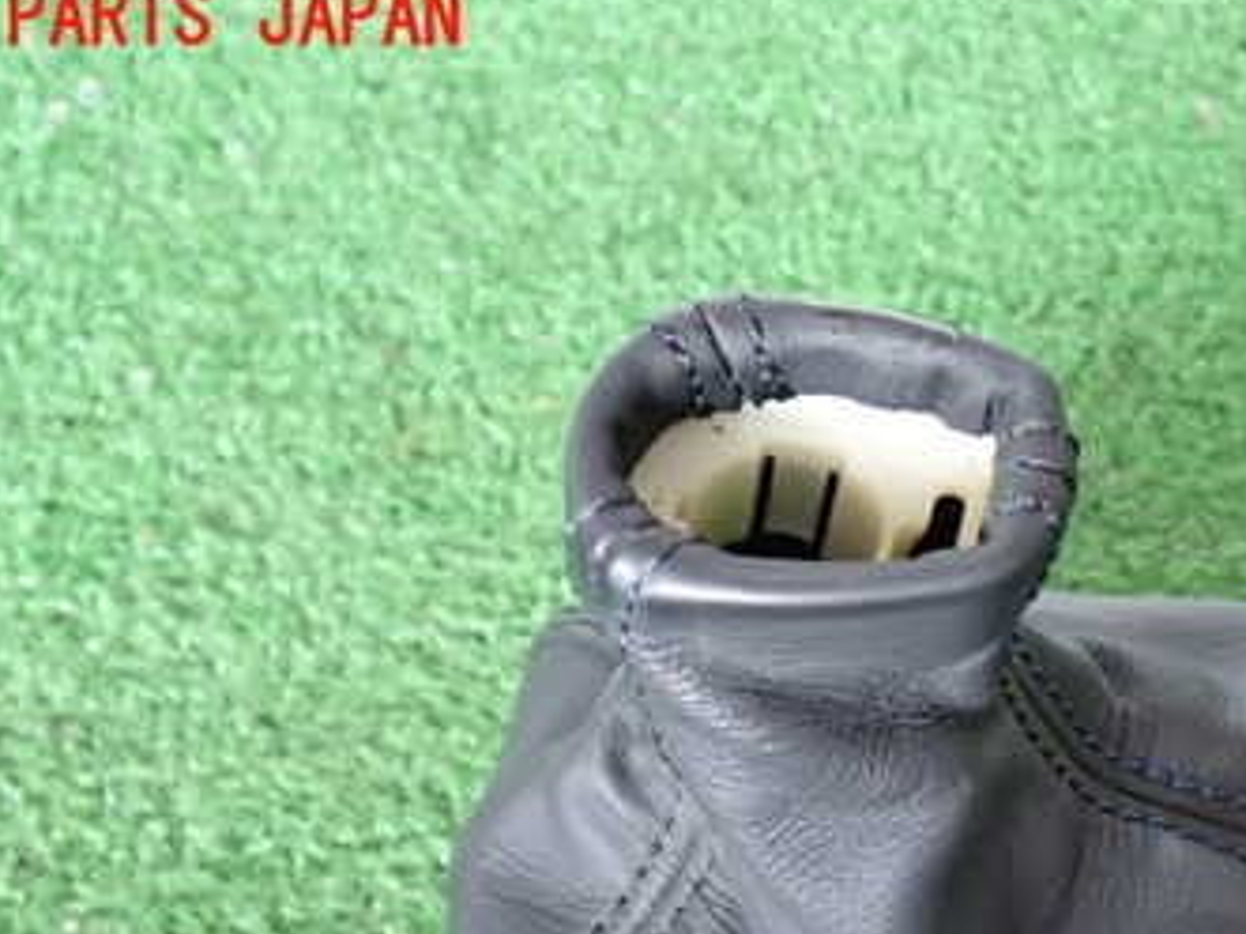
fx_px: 2087
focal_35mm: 58
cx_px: 907
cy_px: 821
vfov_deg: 24.6
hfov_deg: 32.7
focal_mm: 5.79
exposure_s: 1/30
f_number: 2.4
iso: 400
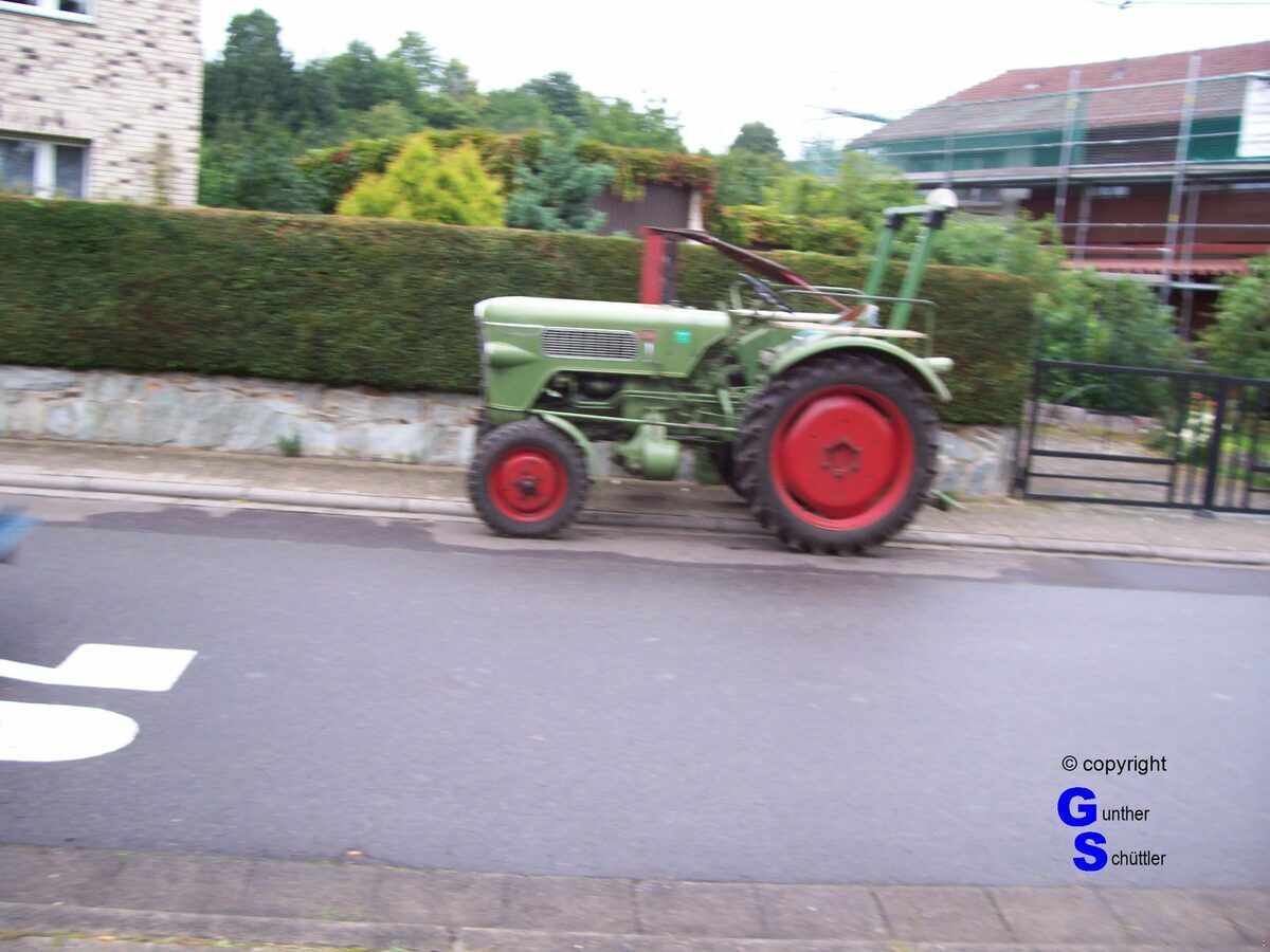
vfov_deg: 41.8
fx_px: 1247
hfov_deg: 54.0
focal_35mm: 34
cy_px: 476
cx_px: 635
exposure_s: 1/75.6
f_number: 2.7
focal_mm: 5.6
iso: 80
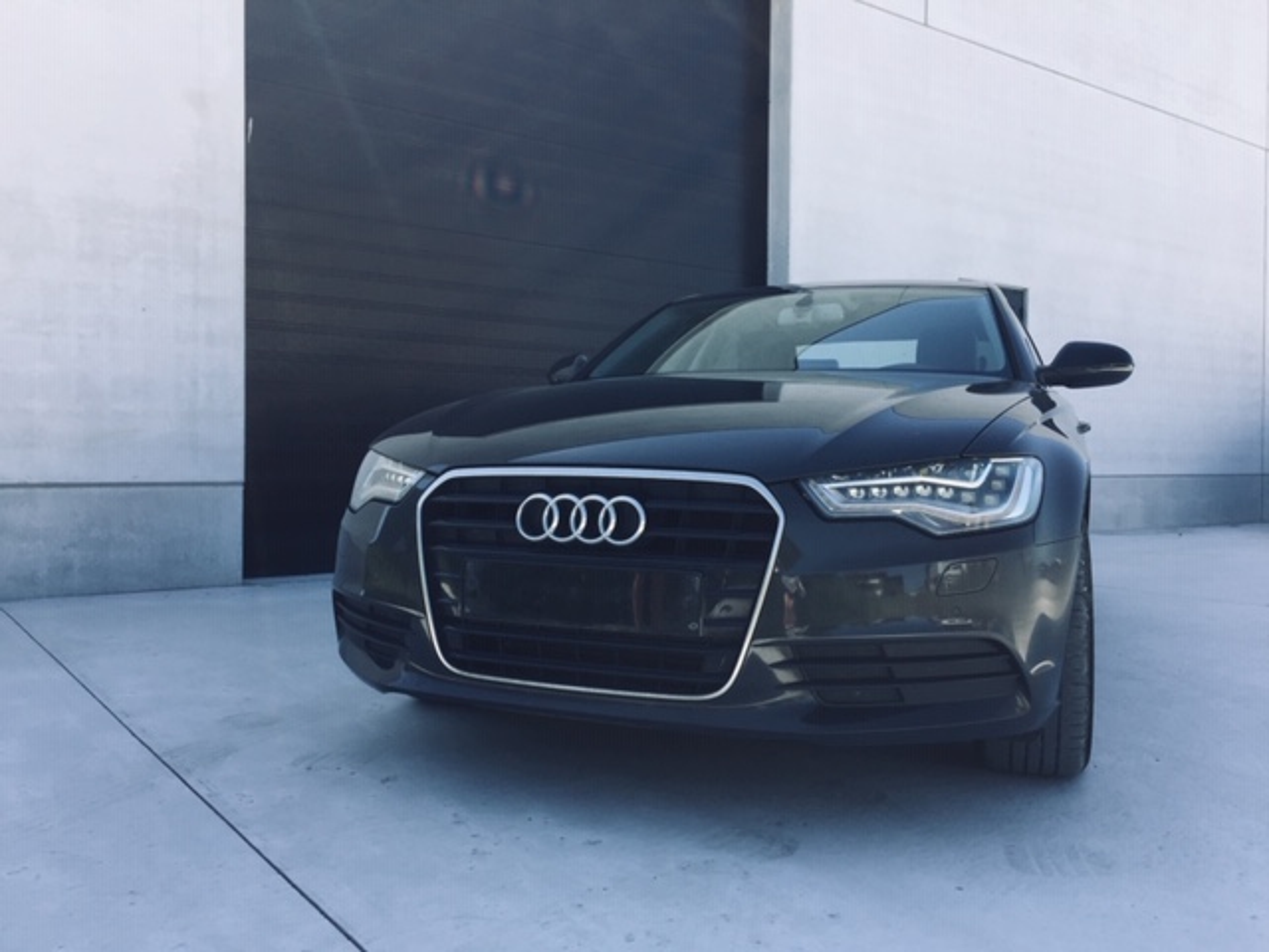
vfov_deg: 48.2
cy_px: 476
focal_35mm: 29
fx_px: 1063
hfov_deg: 61.7
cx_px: 634
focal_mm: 4.15
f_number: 2.2
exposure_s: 1/581
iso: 32
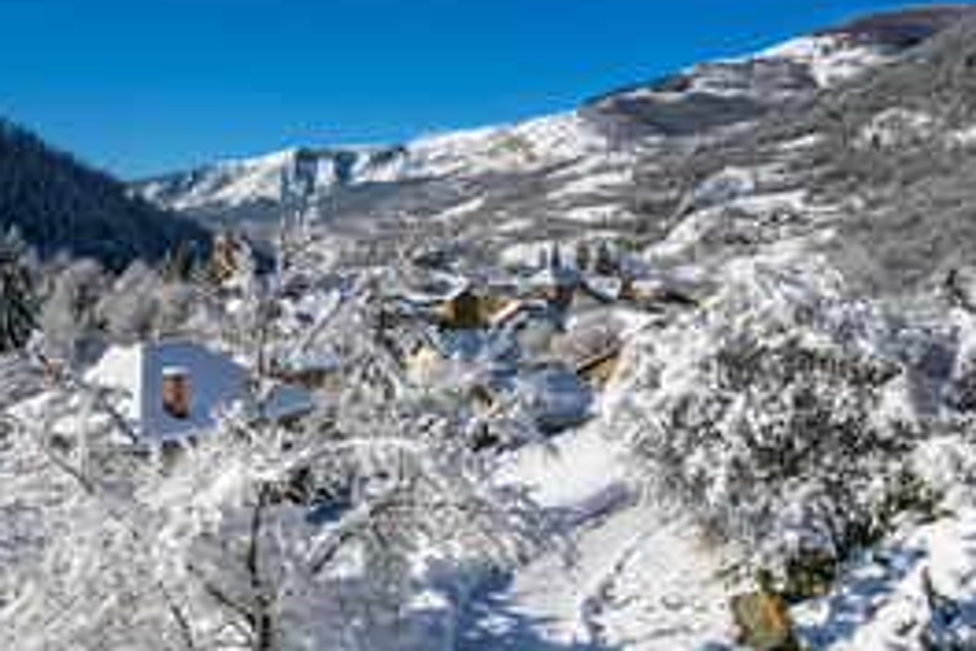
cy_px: 226
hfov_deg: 51.8
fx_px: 949
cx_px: 229
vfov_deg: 37.5
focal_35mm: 35
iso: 100
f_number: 2.8
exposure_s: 1/6400
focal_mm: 8.4
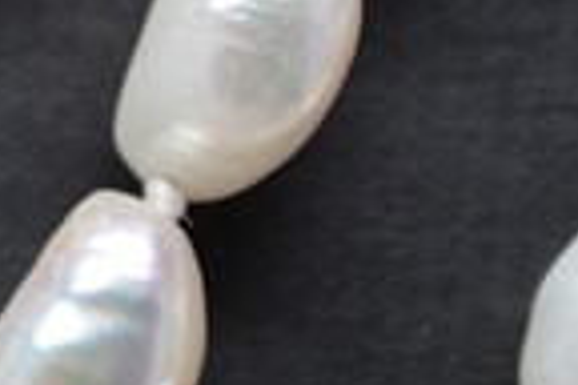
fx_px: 5508
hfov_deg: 5.9
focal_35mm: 343
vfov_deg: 4.0
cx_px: -498
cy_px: -201
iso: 800
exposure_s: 1/60
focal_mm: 55
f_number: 5.6
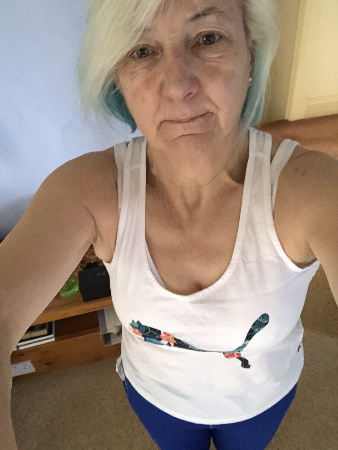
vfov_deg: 56.8
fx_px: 416
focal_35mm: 32
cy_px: 225
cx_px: 169
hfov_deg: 44.2
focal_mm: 2.87
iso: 640
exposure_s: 1/17
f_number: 2.2
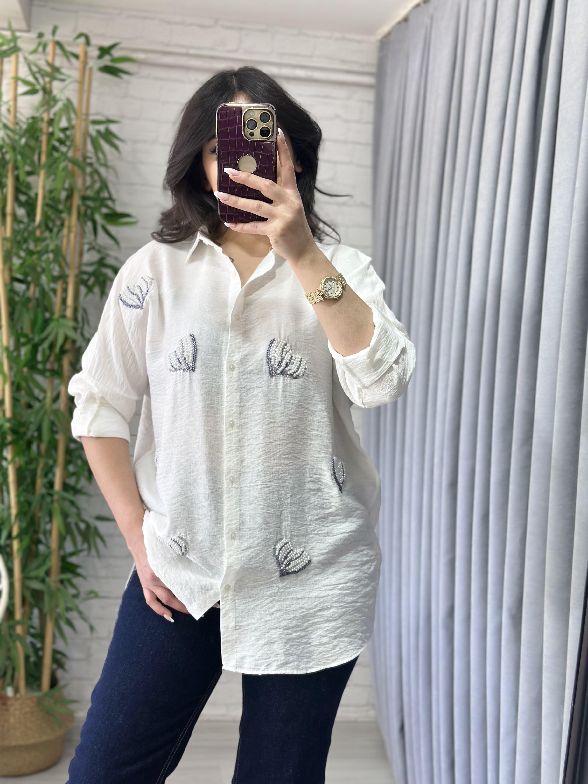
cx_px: 294
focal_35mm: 48
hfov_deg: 30.3
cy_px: 392
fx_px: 1087
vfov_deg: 39.7
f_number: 1.78
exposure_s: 1/183
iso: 80
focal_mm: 6.86
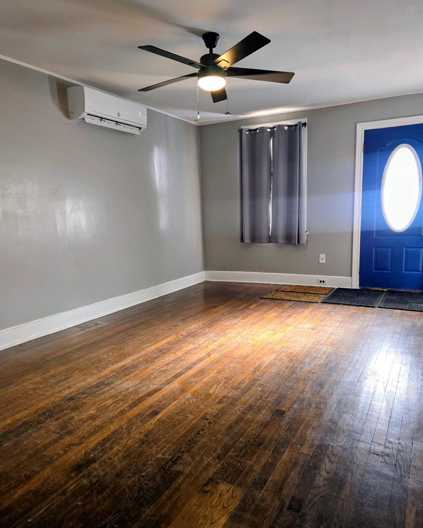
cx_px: 211
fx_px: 376
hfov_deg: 58.8
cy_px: 281
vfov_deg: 70.2
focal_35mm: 24
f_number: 1.7
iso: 80
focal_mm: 6.3
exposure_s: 1/60
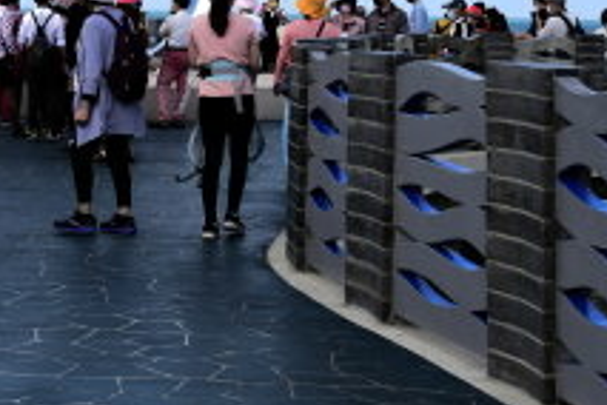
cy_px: -9
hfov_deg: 19.2
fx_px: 1787
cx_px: 157
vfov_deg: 12.7
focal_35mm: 106
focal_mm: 44
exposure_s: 1/250
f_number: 7.1
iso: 100
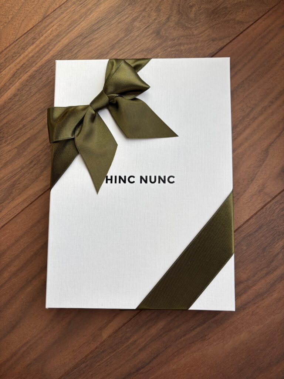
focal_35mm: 26
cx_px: 142
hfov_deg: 53.1
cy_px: 190
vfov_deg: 67.3
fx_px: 284
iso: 40
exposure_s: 1/121
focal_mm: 5.96
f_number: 1.6
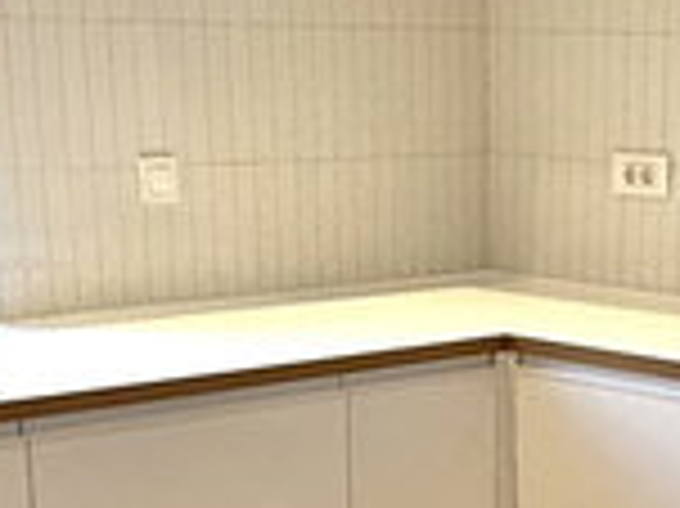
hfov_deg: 19.5
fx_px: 1943
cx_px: 610
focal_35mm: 99
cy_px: 728
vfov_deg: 14.1
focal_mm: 2.22
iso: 64
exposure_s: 1/100
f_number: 2.2
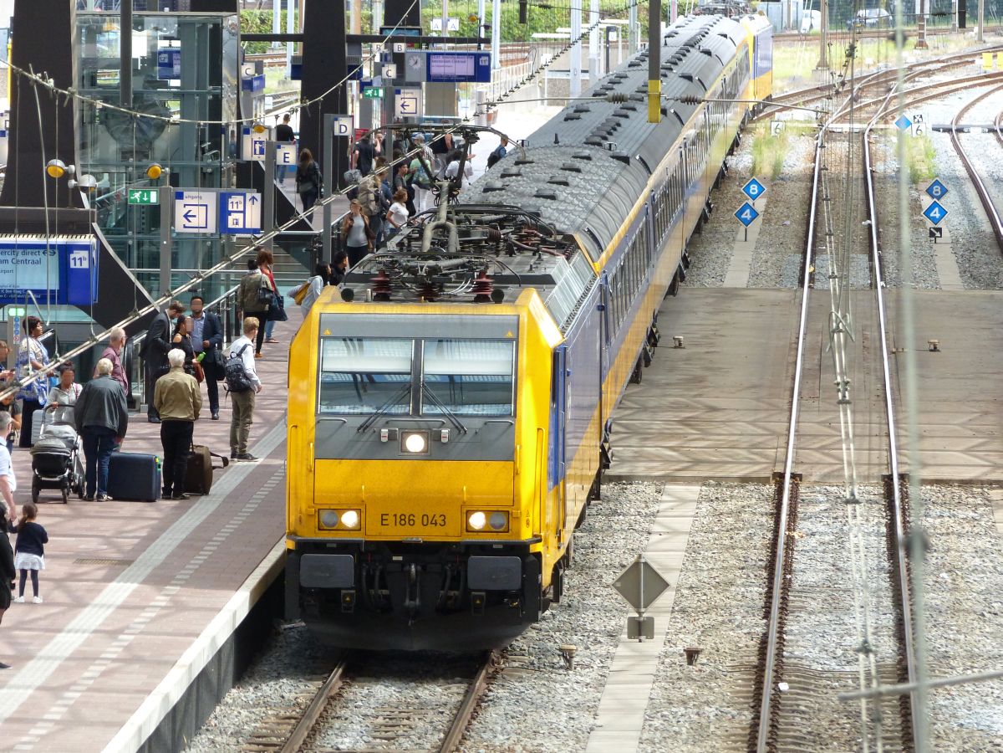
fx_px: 7939
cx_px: 502
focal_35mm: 274
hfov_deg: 7.2
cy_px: 376
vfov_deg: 5.4
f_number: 2.8
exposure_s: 1/500
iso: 400
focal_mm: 49.2
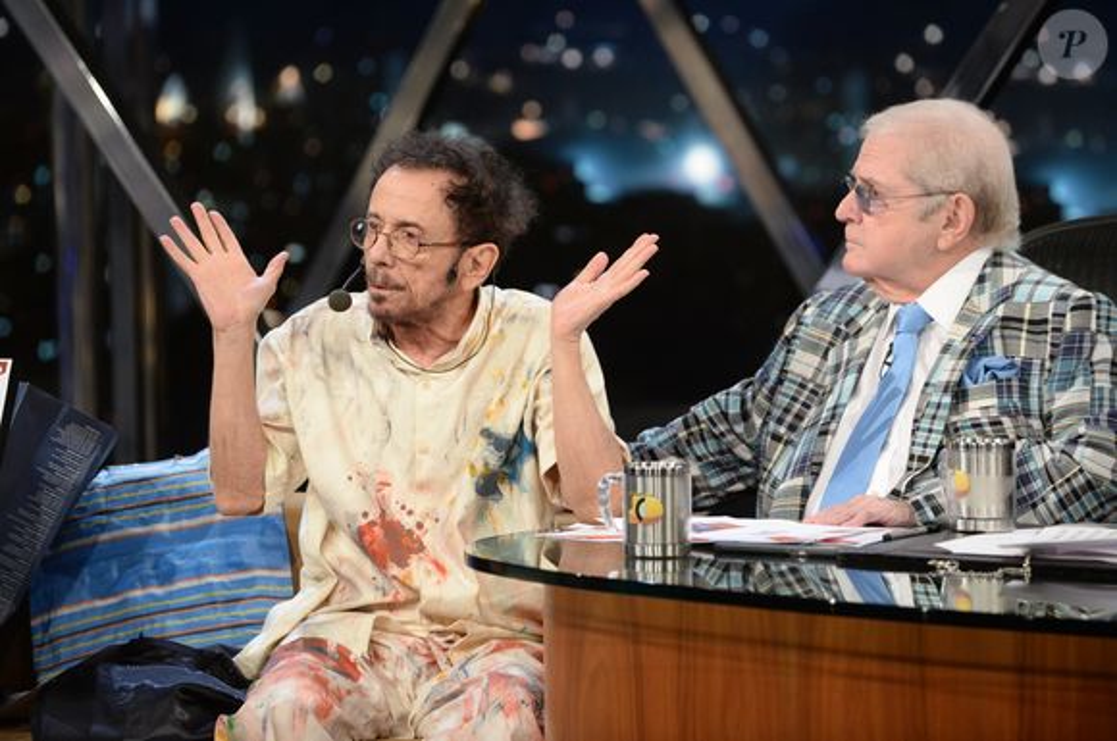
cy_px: 370
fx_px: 5422
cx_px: 558
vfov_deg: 7.8
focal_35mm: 175
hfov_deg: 11.8
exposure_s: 1/160
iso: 3200
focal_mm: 175
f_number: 4.5
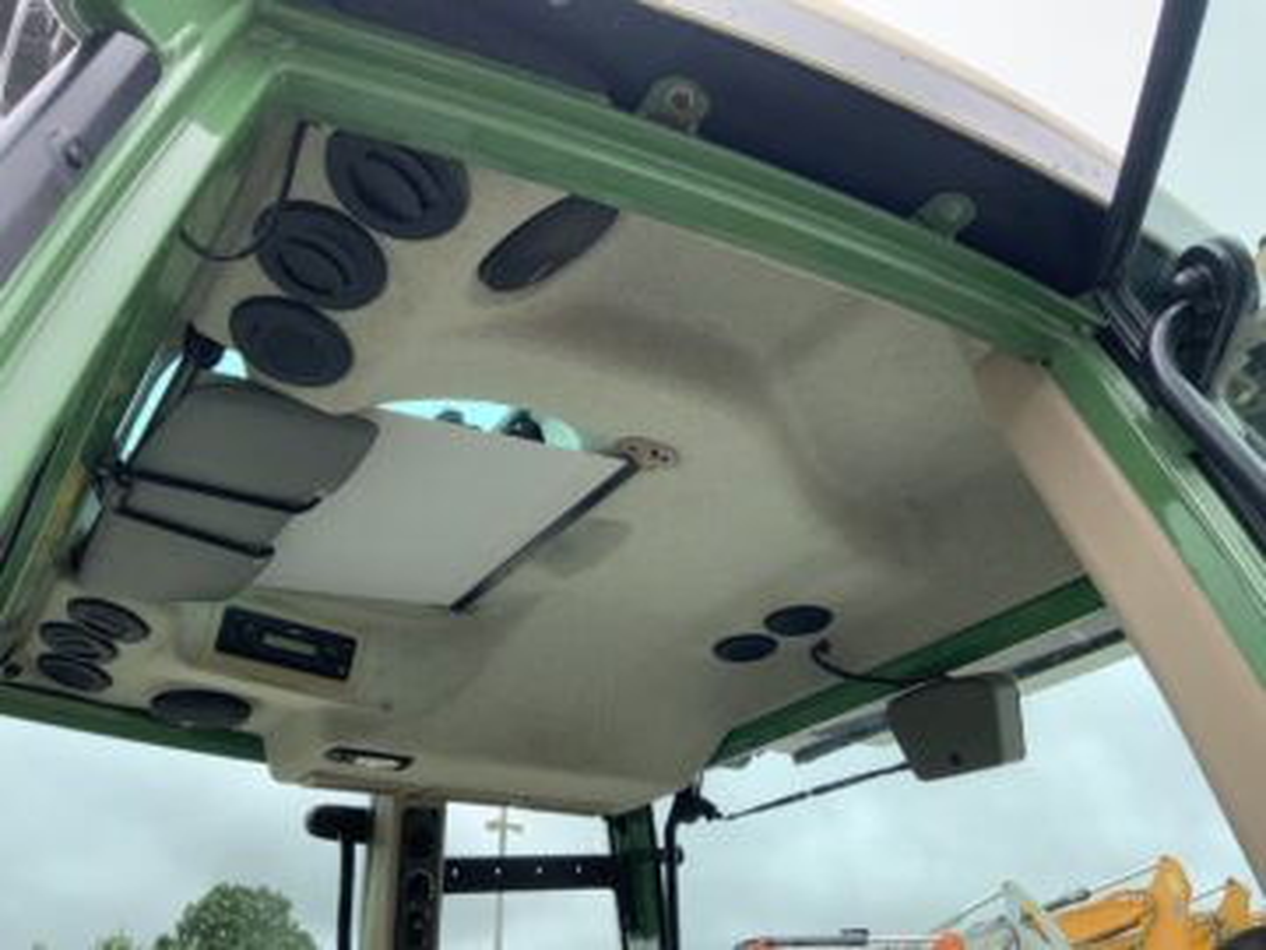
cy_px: 475
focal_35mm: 29
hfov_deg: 61.7
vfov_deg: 48.2
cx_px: 633
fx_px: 1061
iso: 16
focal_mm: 3
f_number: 1.8
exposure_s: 1/415
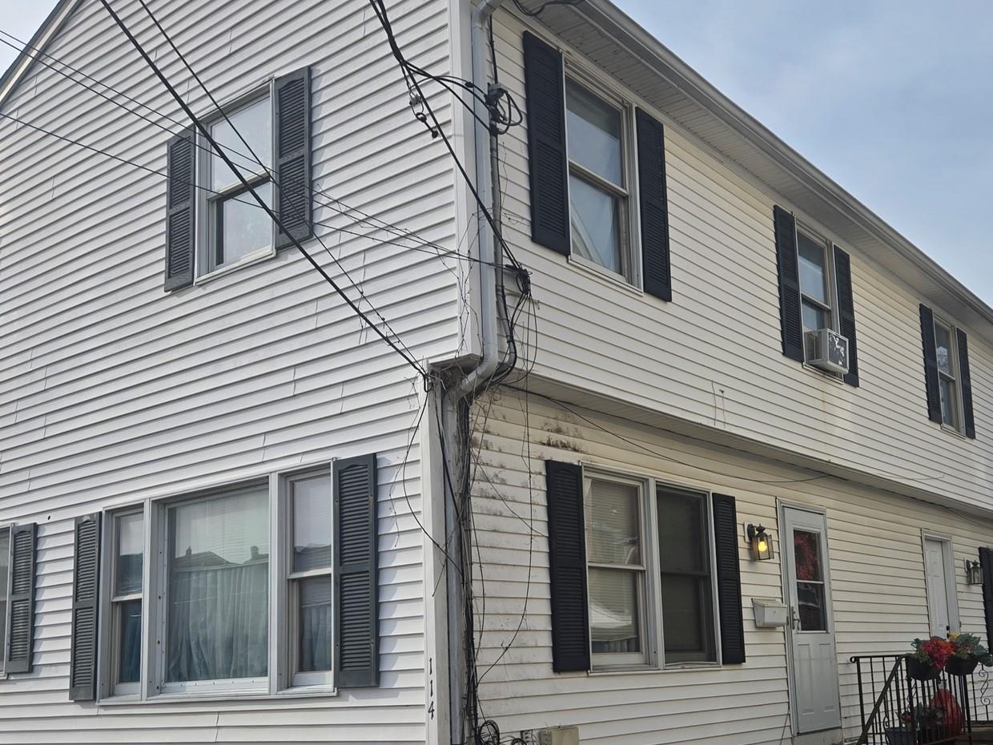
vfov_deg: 37.2
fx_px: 1090
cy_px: 520
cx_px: 609
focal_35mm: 38
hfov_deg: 48.6
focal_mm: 5.4
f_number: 1.8
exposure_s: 1/2151
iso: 25
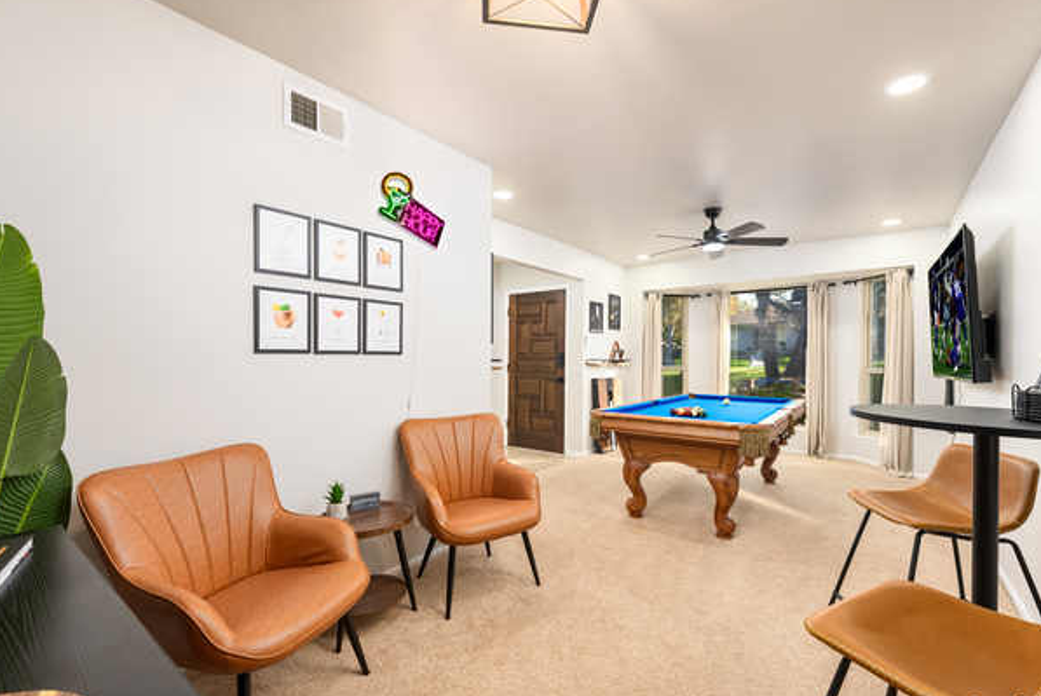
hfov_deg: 100.2
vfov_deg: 77.4
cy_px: 363
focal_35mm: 15
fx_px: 434
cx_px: 549
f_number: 6.3
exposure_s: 1/200
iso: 500
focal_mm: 14
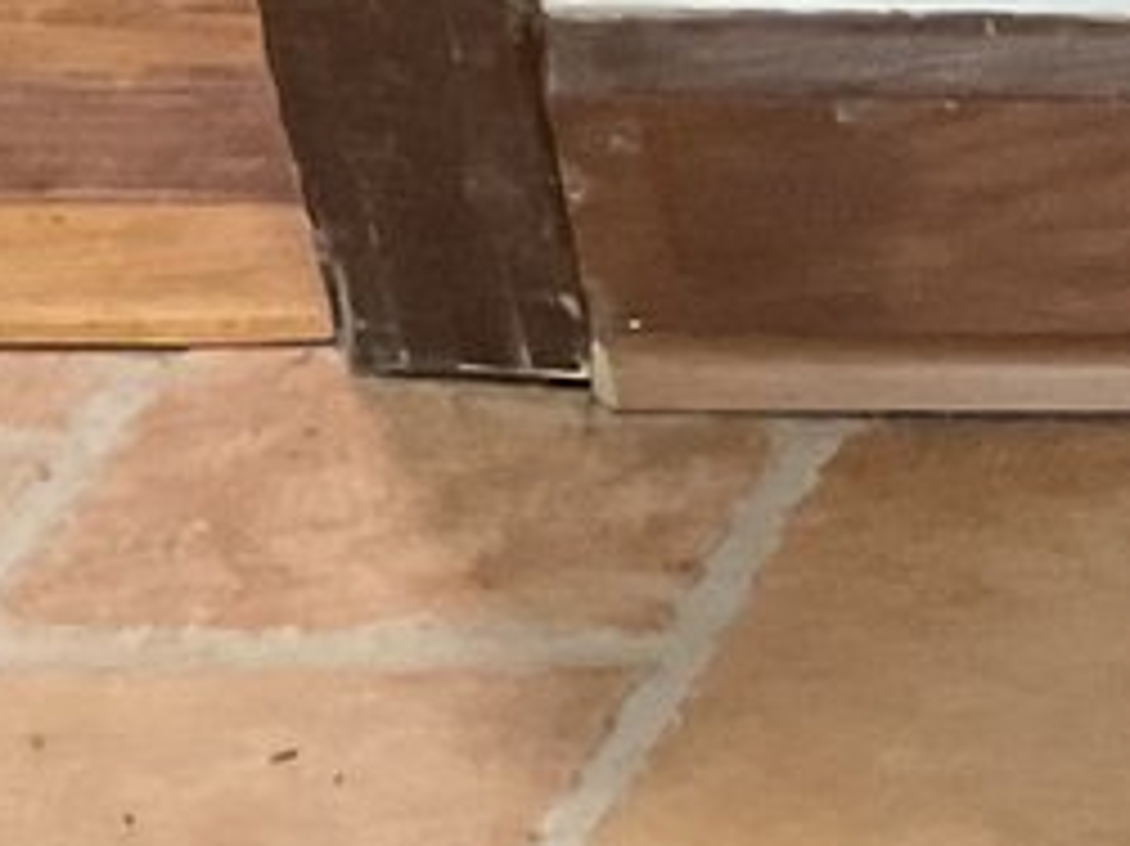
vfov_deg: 8.4
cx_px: 3379
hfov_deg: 9.1
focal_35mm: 175
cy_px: 11
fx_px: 5710
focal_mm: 3
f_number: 1.8
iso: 250
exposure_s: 1/30
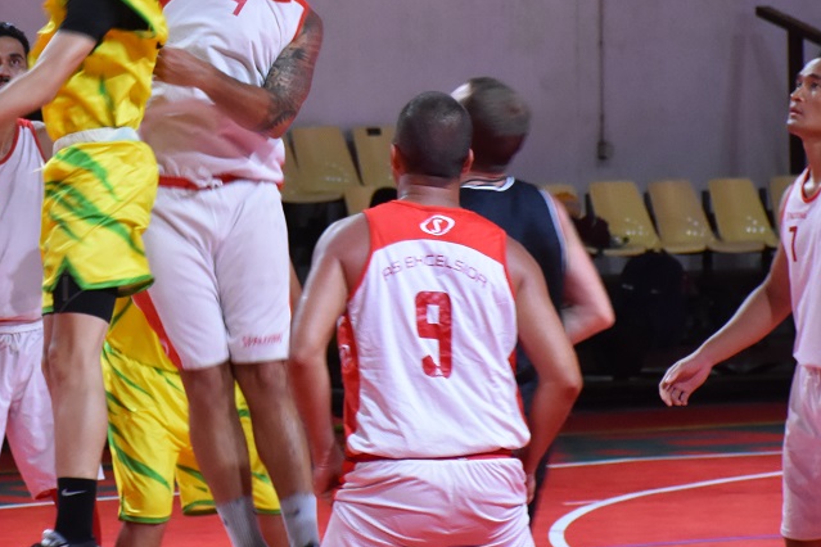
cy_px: 23
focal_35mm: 299
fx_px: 6822
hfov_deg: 6.9
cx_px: 110
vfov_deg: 4.6
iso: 2000
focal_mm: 85
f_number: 5.3
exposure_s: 1/60
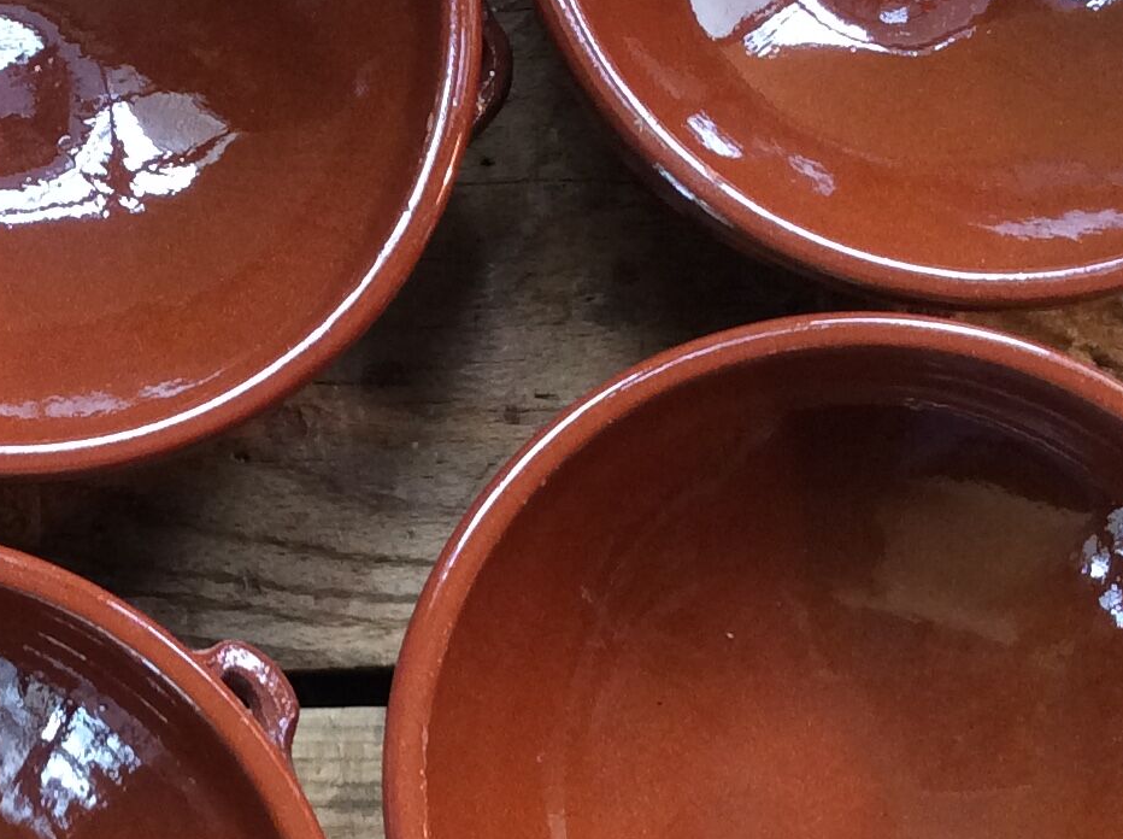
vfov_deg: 16.5
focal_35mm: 89
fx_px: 2883
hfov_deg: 21.3
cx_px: 23
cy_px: 542
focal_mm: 3.3
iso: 64
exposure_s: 1/25
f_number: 2.4
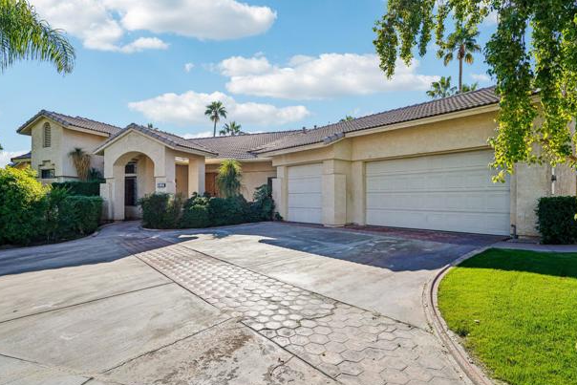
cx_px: 296
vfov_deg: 67.4
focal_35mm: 18
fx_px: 289
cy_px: 203
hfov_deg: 90.0
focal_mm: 17
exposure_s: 1/320
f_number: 8
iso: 100
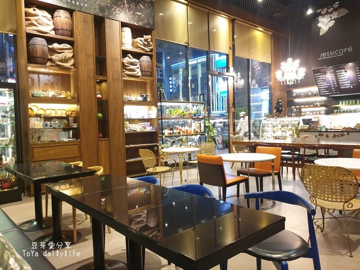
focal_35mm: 26
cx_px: 180
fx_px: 270
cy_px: 135
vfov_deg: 53.1
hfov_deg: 67.3
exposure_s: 1/22
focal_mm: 4.3
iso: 250
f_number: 1.5
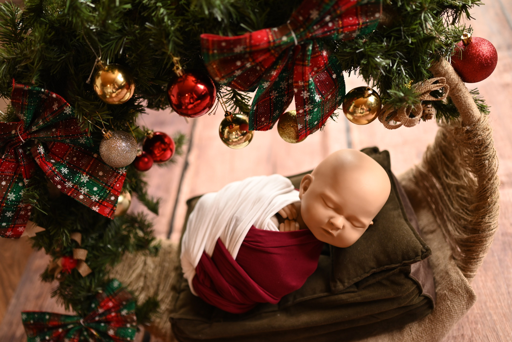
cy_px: 171
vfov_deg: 37.9
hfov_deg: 54.4
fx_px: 498
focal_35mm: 35
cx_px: 256
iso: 500
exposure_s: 1/125
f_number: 1.8
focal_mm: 35
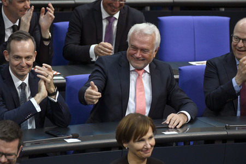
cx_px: 123
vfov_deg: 2.7
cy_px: 82
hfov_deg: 4.1
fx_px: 3414
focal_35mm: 500
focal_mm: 500
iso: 6400
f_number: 6.3
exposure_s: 1/200
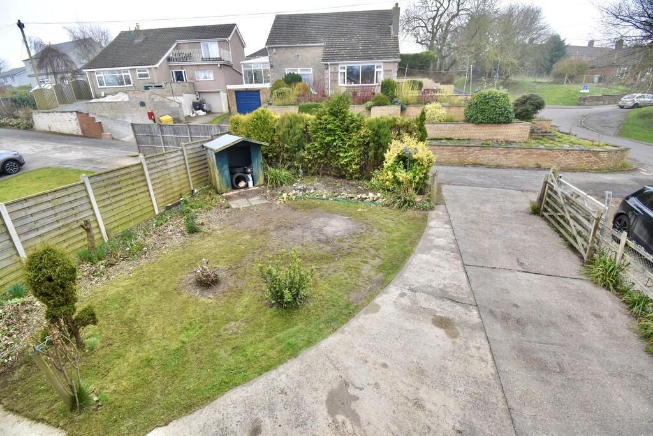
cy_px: 218
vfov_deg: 77.3
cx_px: 326
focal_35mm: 15
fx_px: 272
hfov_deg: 100.4
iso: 800
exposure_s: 1/200
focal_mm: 10
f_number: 7.1
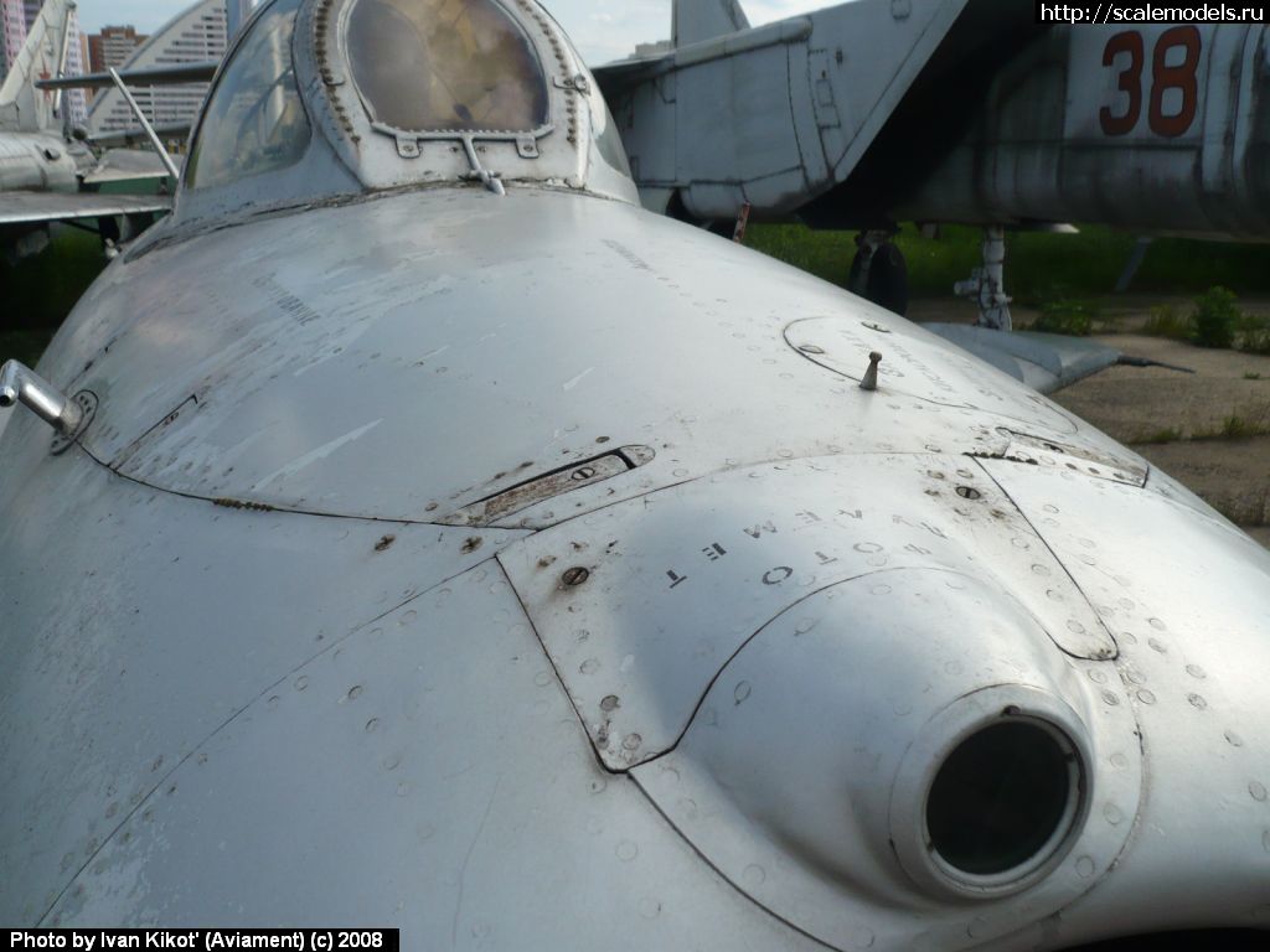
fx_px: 1284
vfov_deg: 40.7
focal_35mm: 35
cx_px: 635
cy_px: 476
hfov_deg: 52.6
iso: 100
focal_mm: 5.8
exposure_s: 1/250
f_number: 8
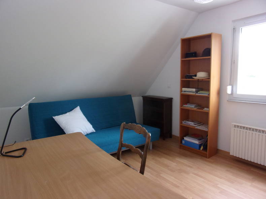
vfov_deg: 56.8
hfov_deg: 71.6
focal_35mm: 24
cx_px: 133
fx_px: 184
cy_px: 100
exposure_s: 1/34
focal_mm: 4.3
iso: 200
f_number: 3.3
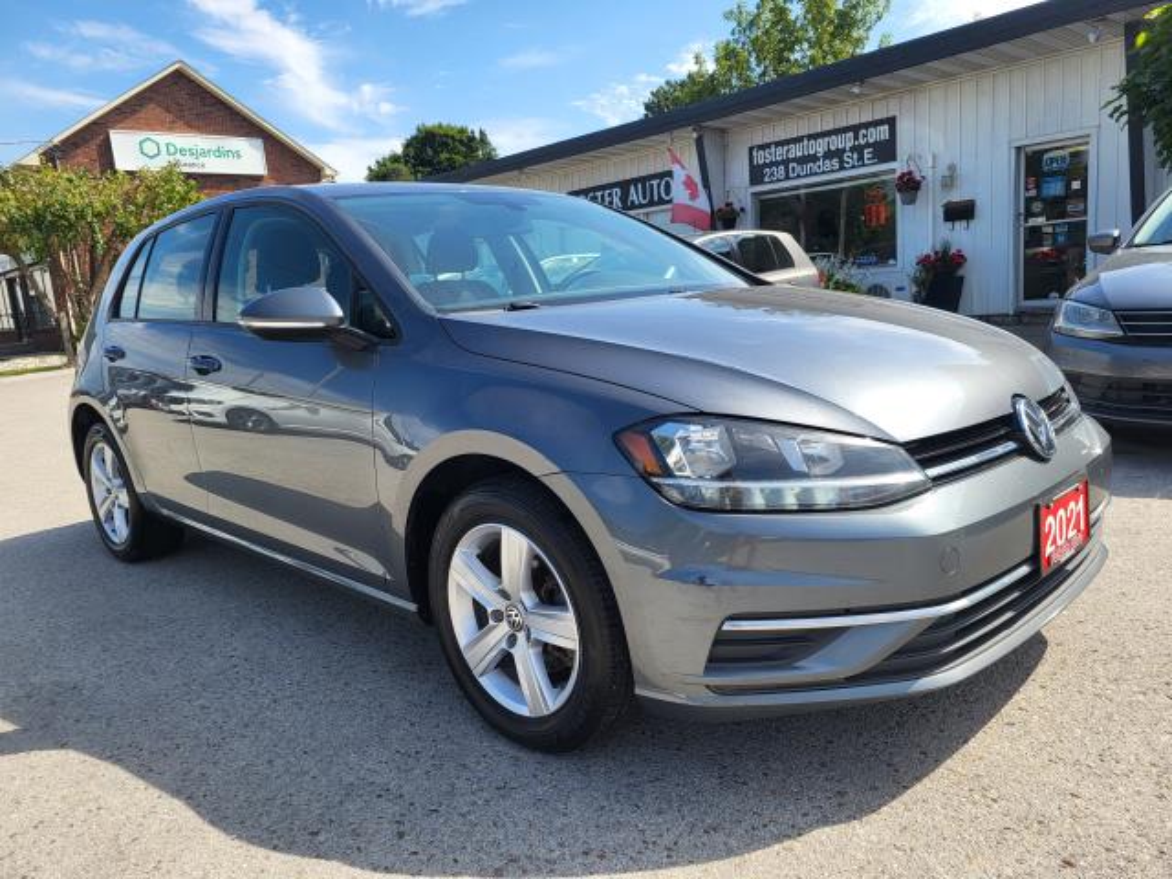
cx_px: 586
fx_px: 880
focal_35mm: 26
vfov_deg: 53.1
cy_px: 440
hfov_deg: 67.3
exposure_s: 1/1525
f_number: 1.8
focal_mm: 5.4
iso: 40
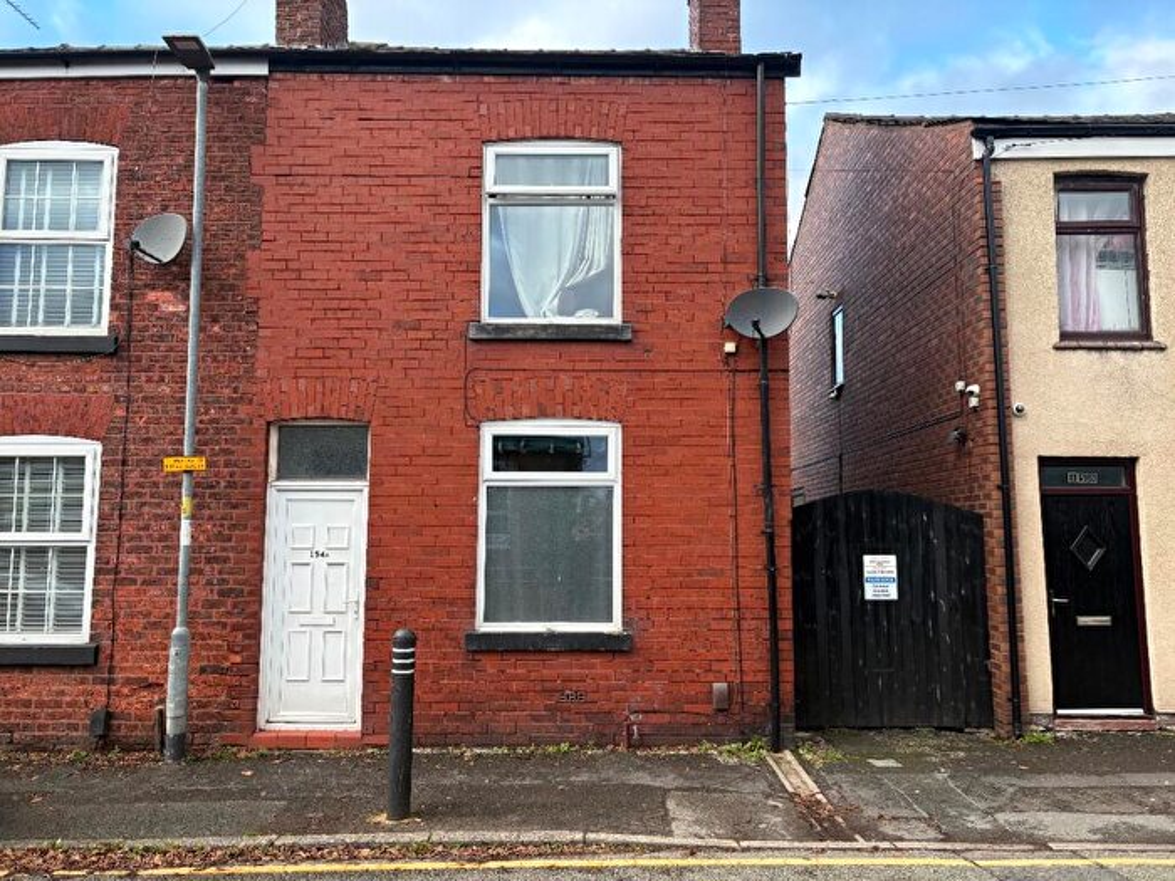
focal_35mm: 26
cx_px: 588
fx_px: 883
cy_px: 440
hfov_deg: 67.3
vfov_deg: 53.1
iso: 64
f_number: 1.6
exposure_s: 1/478
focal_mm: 5.96
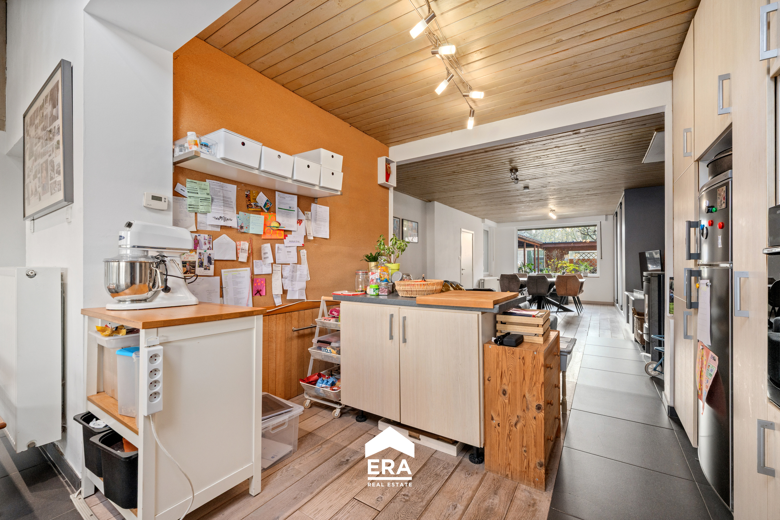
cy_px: 260
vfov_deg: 81.2
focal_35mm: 14
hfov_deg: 104.3
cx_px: 390
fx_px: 303
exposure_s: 1/4
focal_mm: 14
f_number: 11
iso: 250
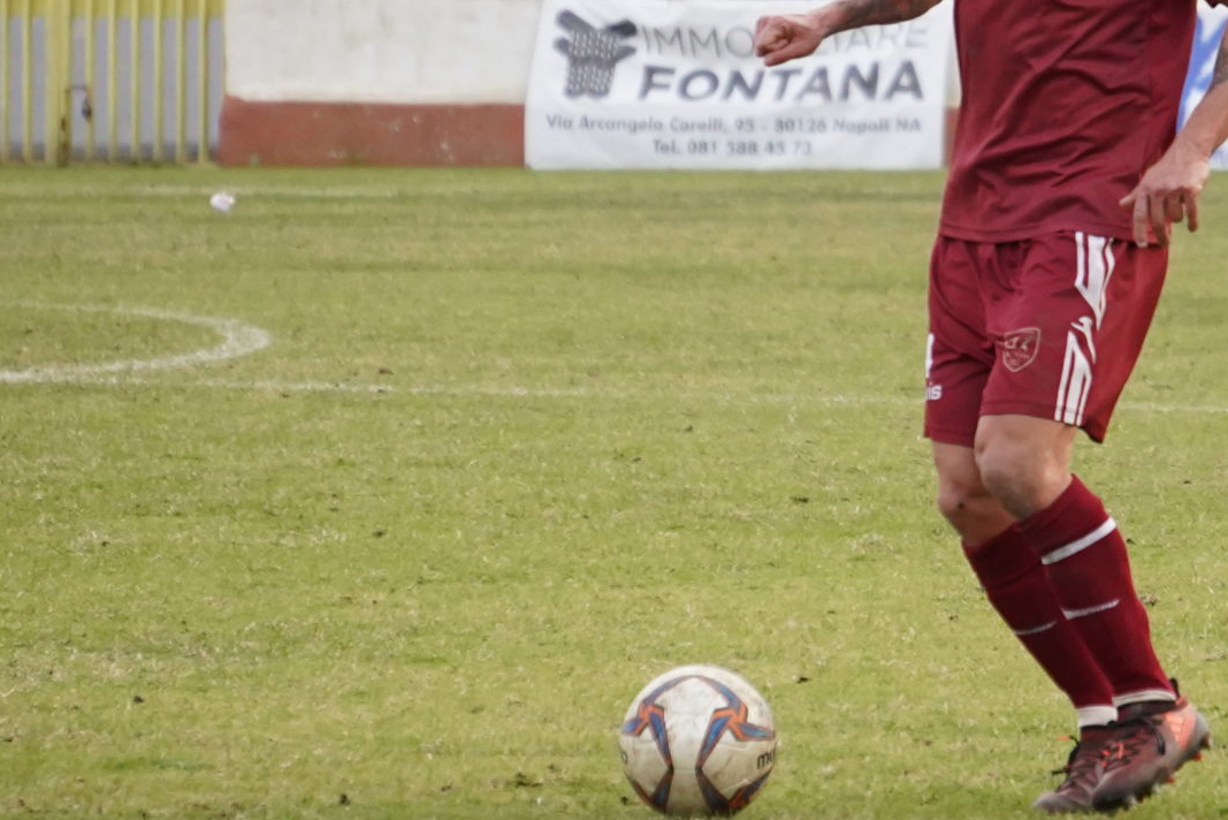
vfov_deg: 2.2
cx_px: 1088
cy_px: 168
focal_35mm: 626
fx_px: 21358
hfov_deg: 3.3
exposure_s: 1/1000
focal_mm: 174
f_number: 6.3
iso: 2000
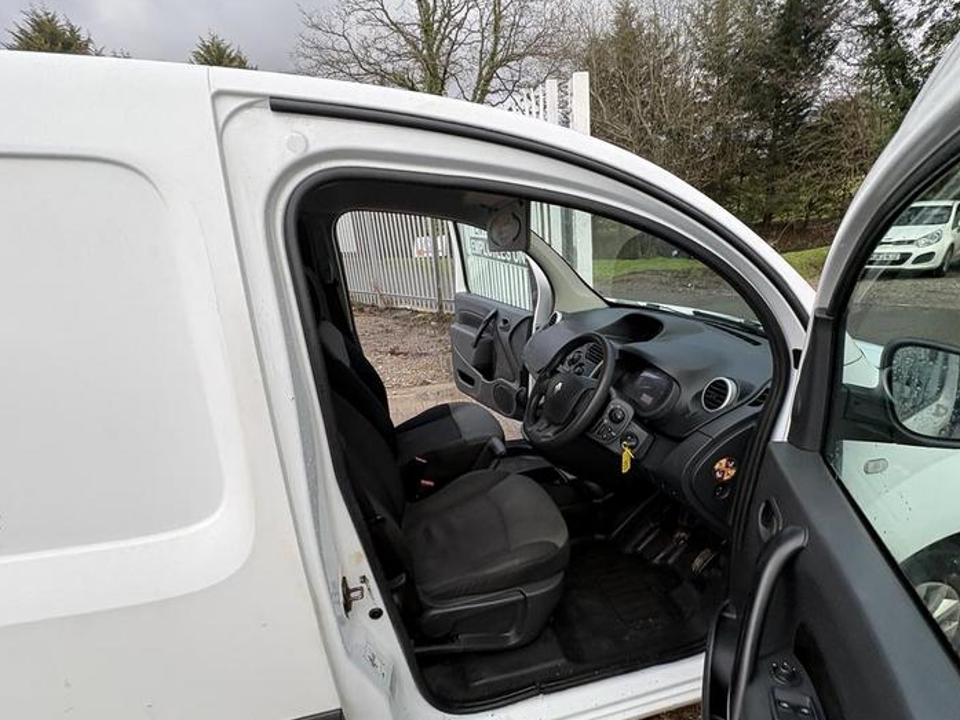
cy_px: 410
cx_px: 504
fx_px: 499
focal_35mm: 18
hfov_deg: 87.7
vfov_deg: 71.3
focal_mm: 2.22
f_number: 2.2
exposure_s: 1/109
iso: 50
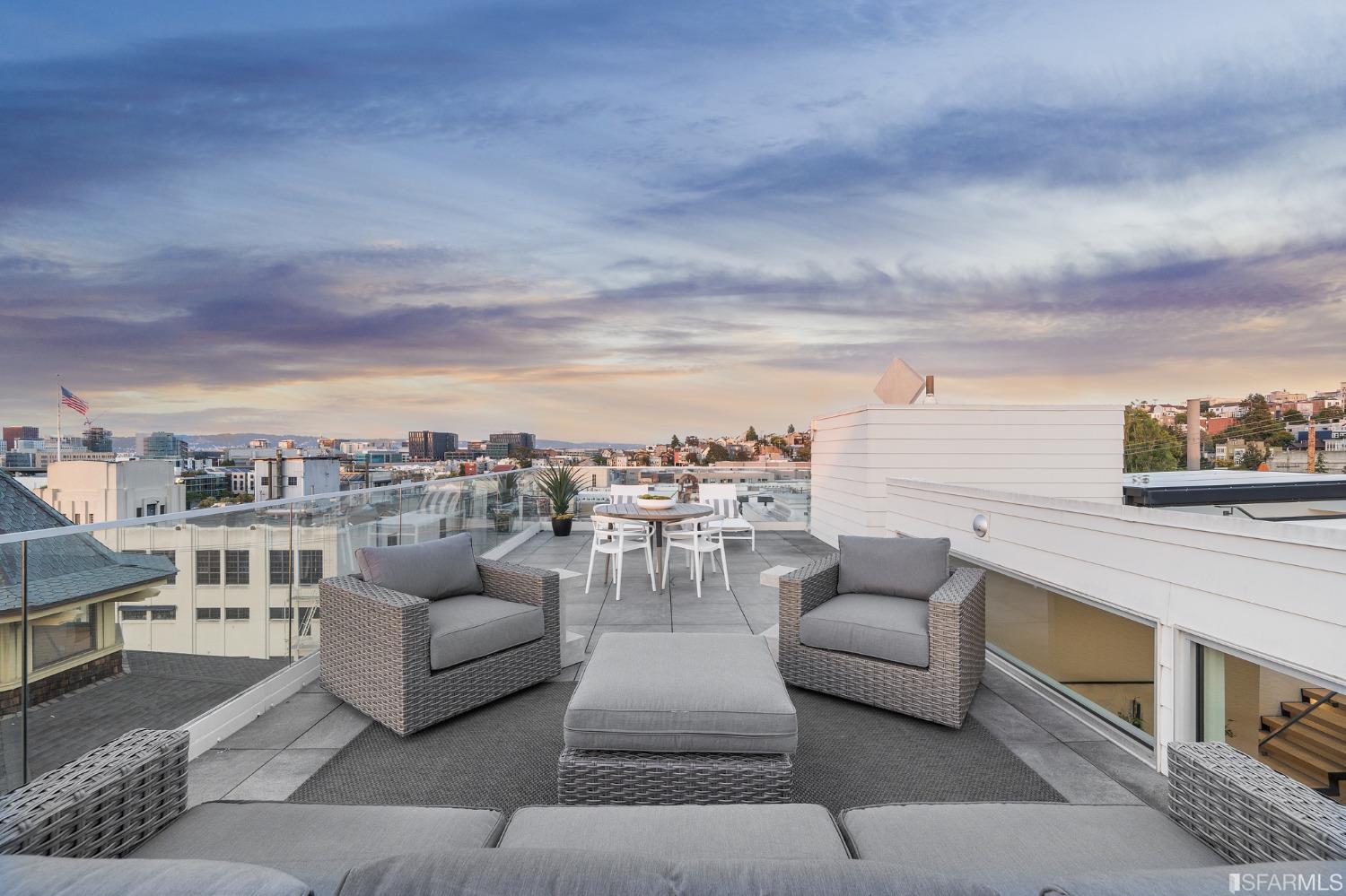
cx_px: 673
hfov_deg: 104.3
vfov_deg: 81.2
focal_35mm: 14
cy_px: 448
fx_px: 523
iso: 320
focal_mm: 14
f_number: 8
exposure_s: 1/25
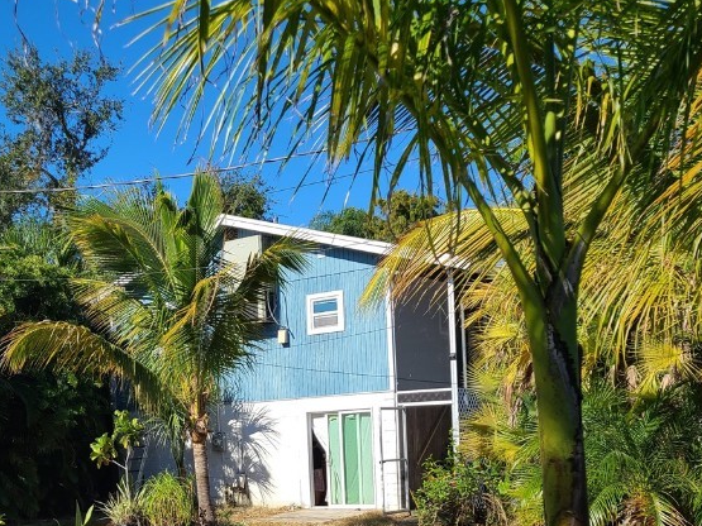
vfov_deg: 29.1
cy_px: 469
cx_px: 200
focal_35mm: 48
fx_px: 973
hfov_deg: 38.9
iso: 40
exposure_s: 1/2503
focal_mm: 5.4
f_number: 1.8
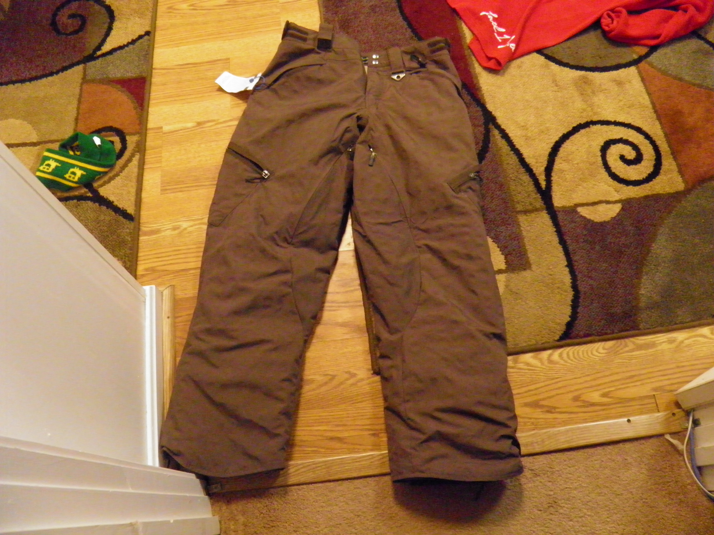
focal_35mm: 28
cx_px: 357
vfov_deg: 49.7
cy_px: 268
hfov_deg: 63.4
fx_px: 578
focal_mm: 4.9
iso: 800
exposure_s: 1/25
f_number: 2.8
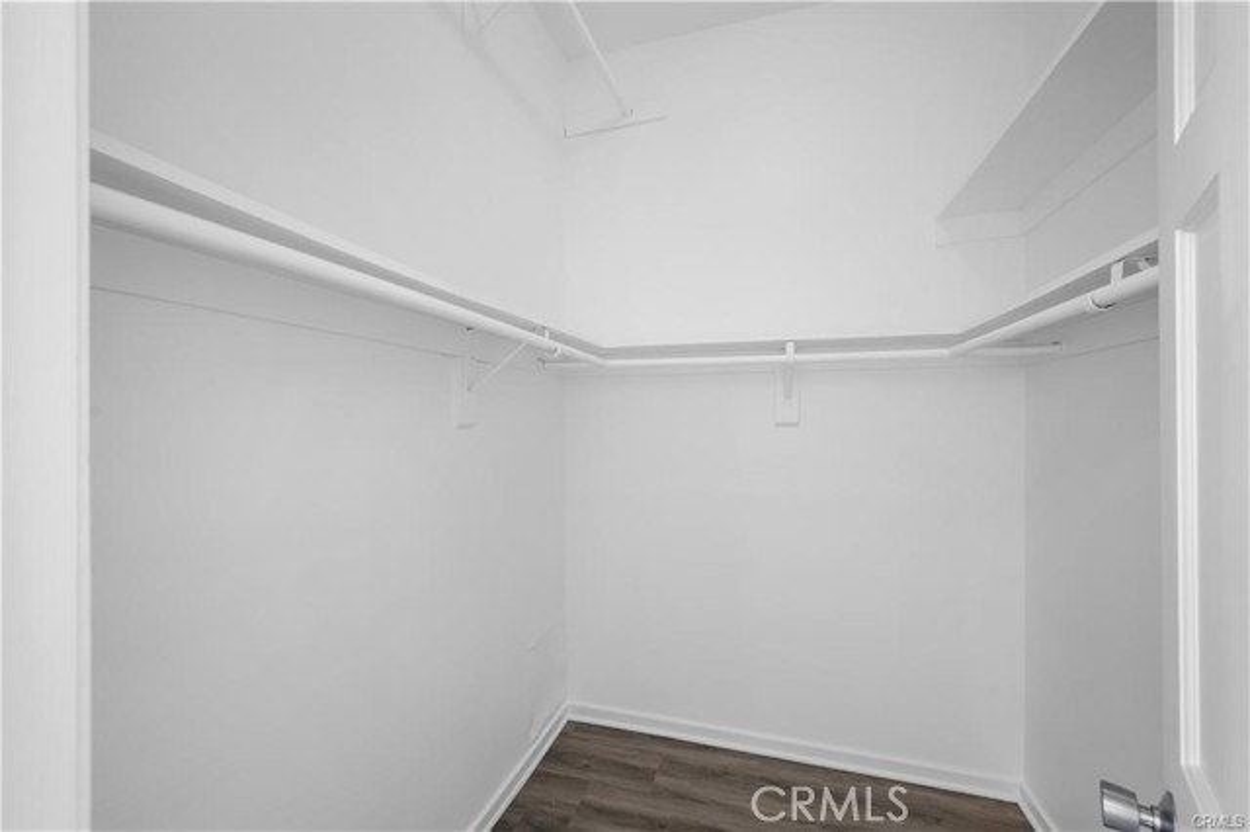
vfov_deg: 77.3
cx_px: 625
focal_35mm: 15
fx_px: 521
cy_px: 416
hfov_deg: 100.4
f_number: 8
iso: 125
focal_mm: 15
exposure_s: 2
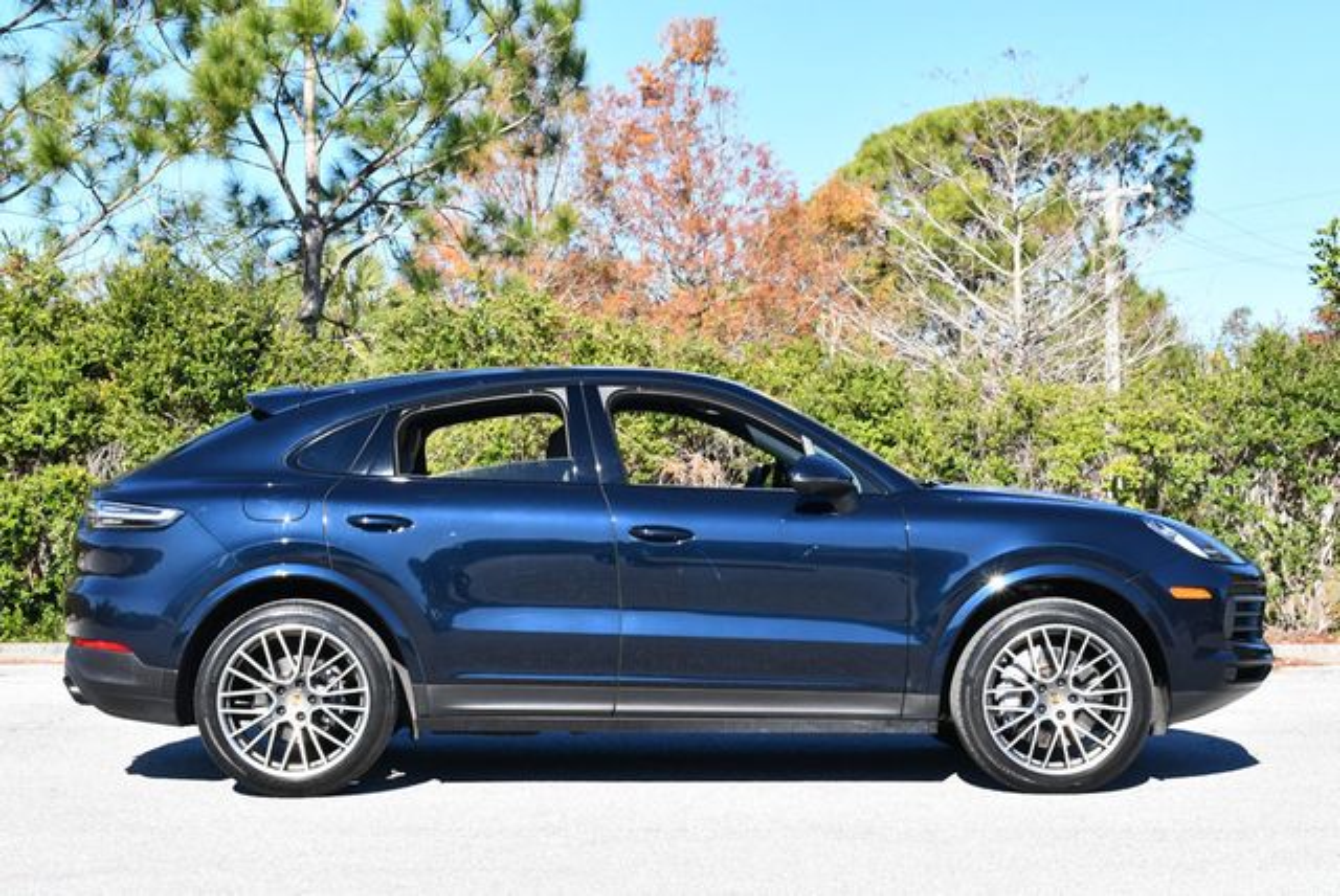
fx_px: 2533
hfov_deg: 29.6
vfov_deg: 20.1
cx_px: 670
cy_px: 448
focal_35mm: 68
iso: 180
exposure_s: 1/250
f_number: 8
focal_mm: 34
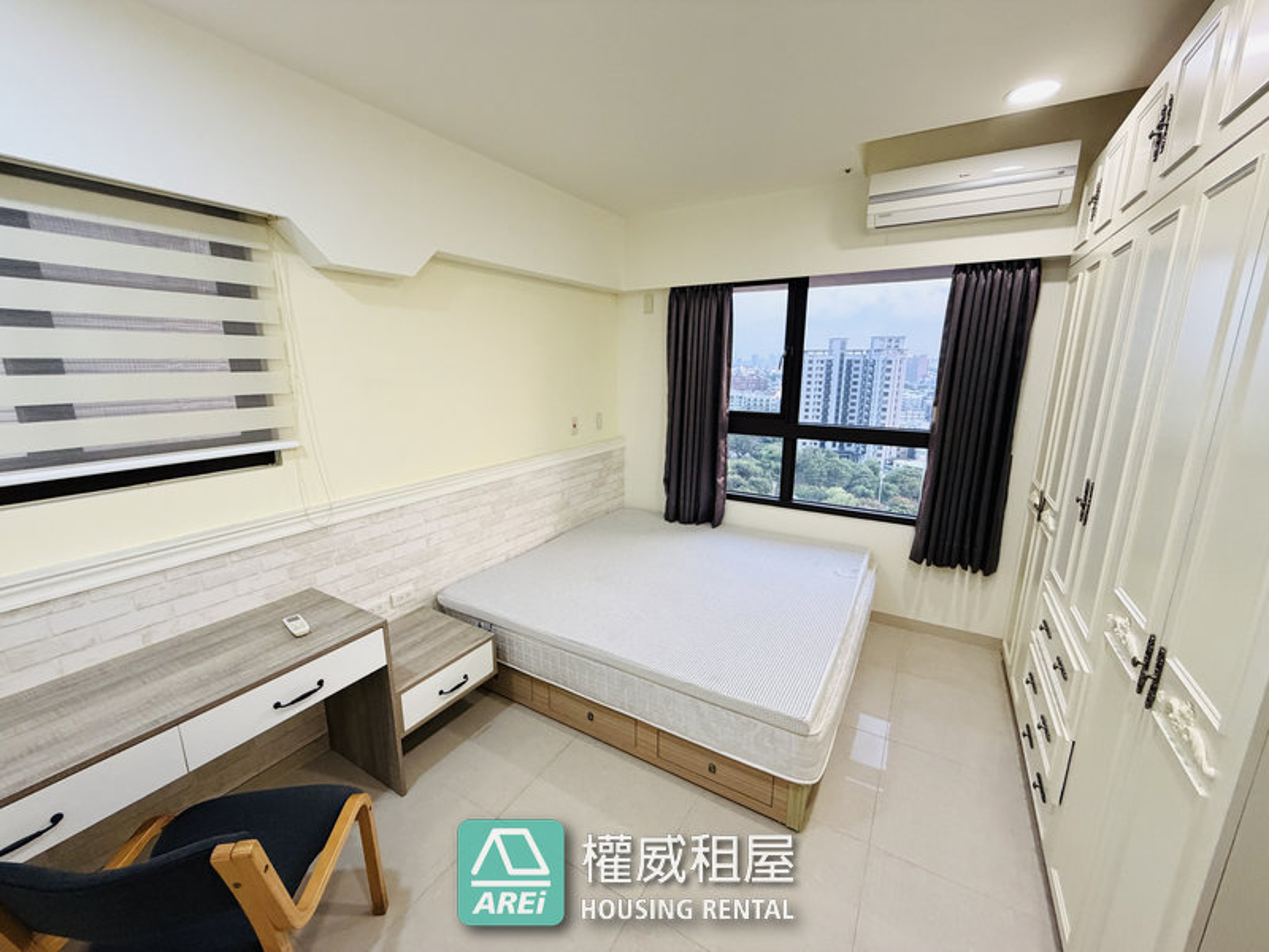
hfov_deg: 102.1
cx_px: 634
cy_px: 476
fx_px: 513
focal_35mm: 14
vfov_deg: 85.7
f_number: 2.2
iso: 320
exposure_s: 1/120
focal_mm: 2.22
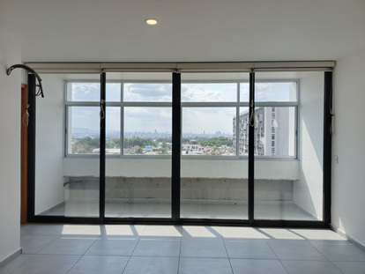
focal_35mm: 23
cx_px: 182
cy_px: 137
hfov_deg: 73.9
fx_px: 243
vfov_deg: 58.9
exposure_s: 1/196
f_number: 1.7
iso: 50
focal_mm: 5.25
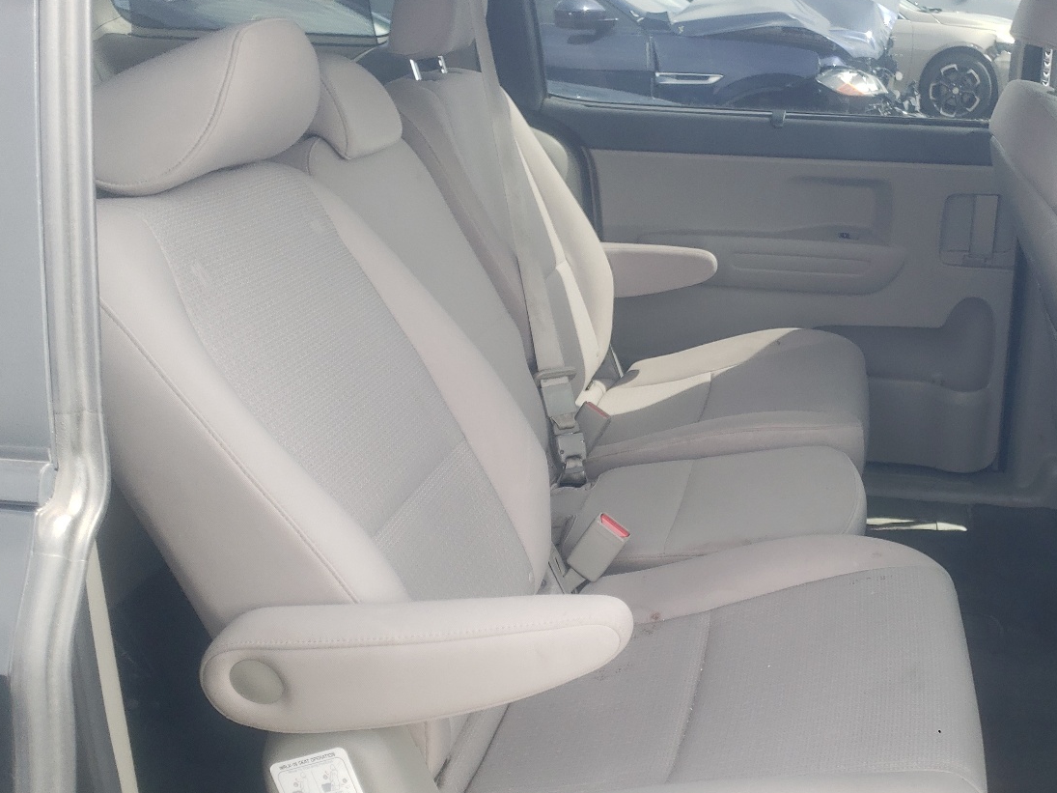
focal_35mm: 38
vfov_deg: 37.7
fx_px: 1160
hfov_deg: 47.9
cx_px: 735
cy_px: 429
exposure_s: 1/400
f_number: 1.5
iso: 50
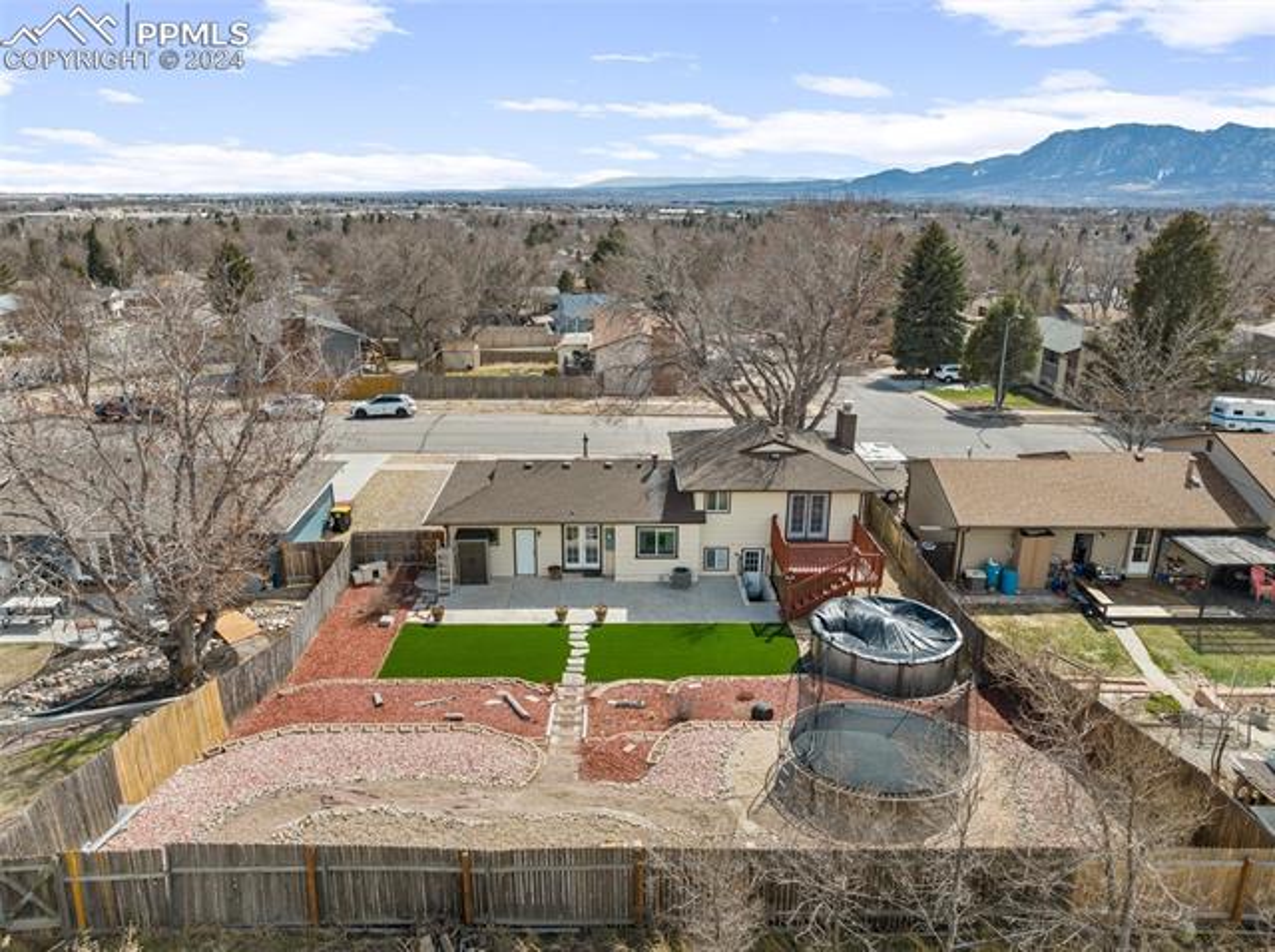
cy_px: 476
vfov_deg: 56.7
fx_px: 883
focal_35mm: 24
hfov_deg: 71.7
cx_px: 638
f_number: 2.8
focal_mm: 12.29
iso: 150
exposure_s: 1/1000
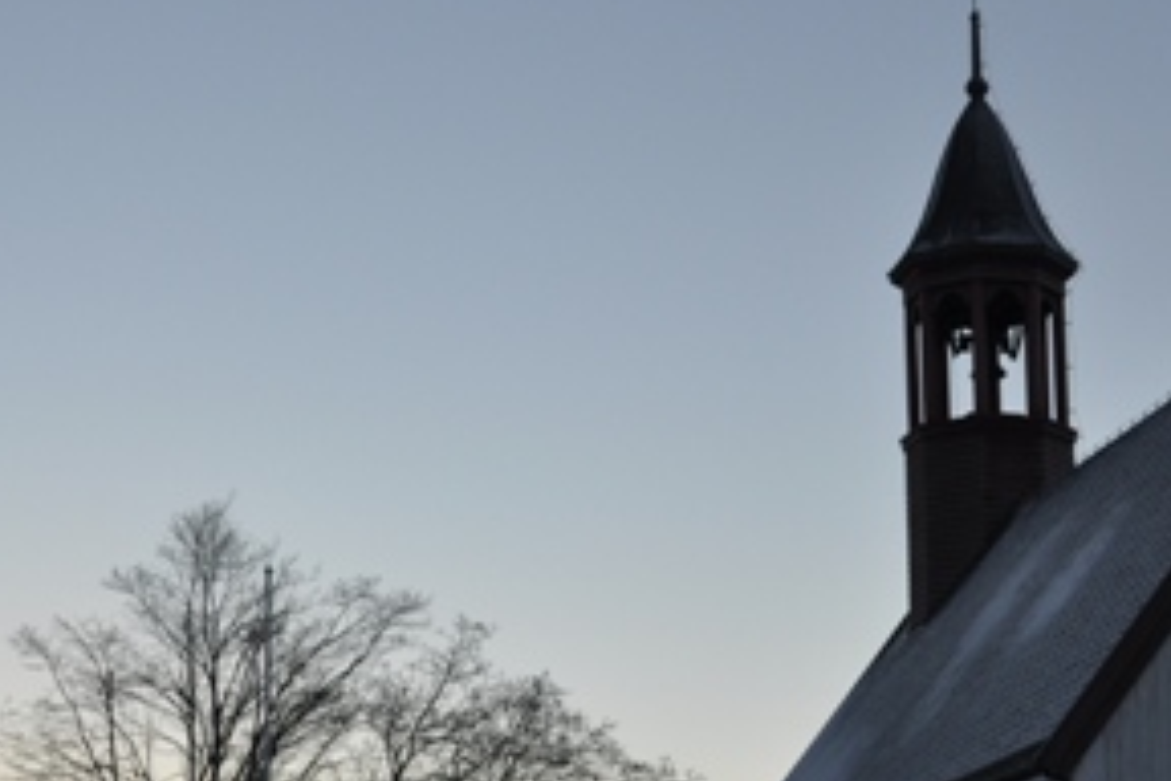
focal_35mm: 90
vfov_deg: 15.1
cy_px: 567
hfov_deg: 22.5
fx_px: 2927
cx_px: 781
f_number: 7.1
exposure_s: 1/200
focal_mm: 32
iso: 200
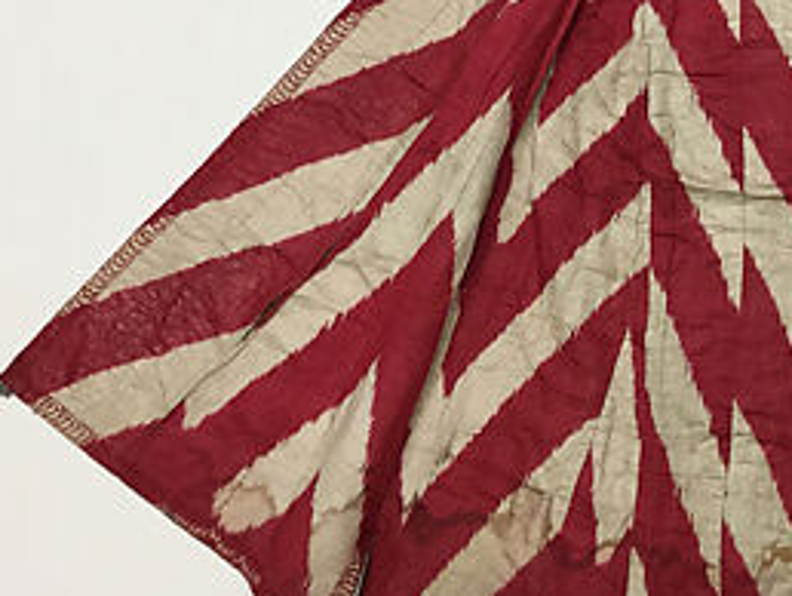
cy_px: 123
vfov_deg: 20.3
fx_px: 1649
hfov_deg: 25.2
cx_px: 863
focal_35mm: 72
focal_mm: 3.3
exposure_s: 1/30
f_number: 2.4
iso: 25
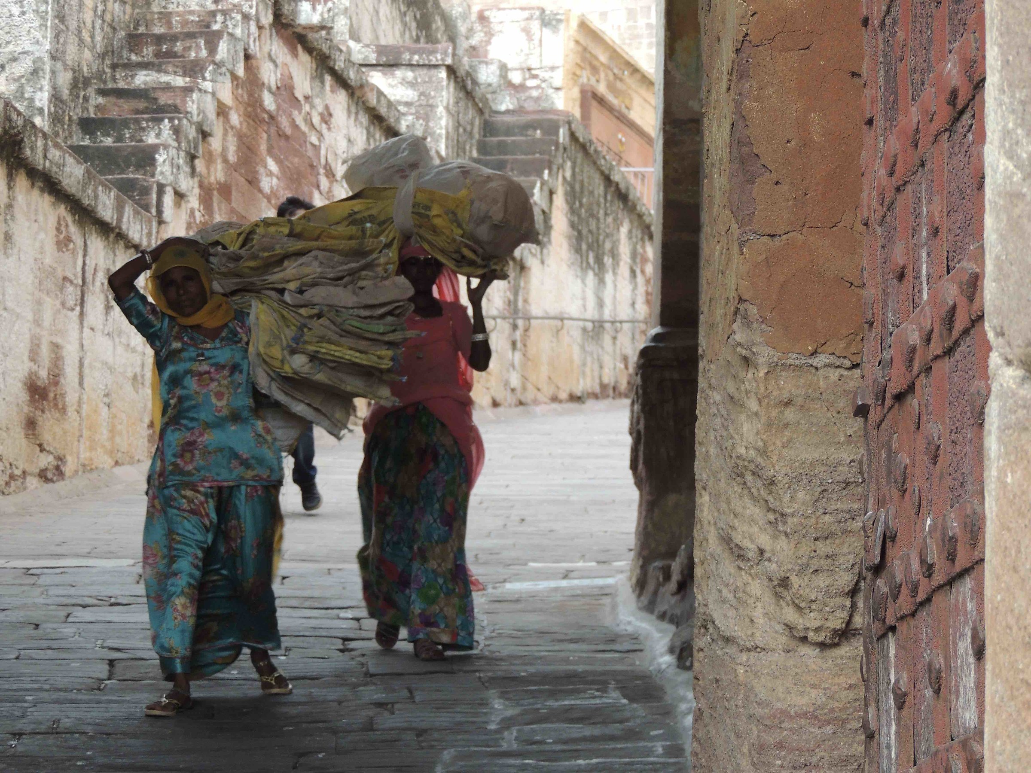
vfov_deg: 10.2
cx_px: 516
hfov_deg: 13.6
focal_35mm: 145
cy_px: 386
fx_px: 4319
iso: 320
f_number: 4.4
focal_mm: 25.8
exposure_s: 1/125
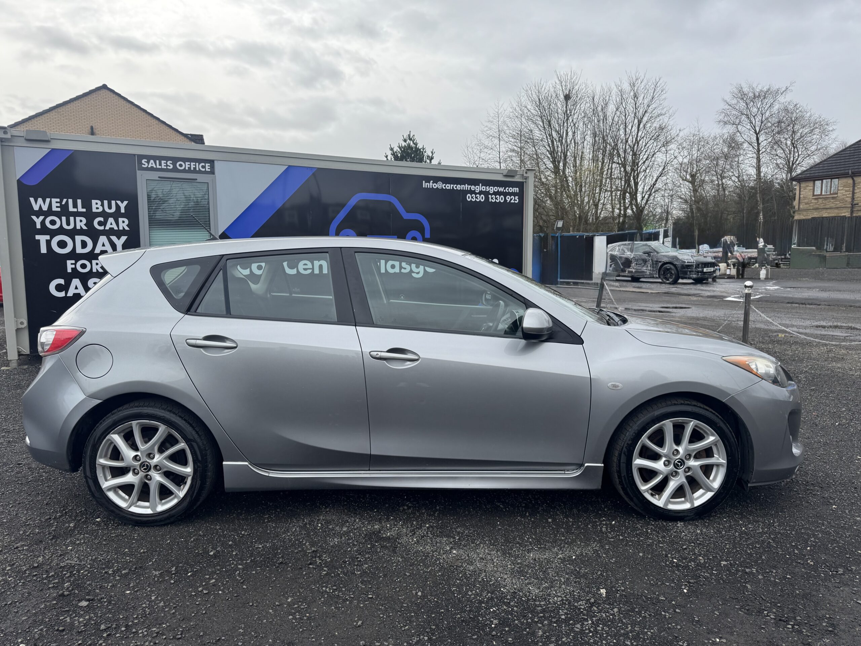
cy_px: 323
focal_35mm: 24
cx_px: 430
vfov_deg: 56.8
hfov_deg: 71.6
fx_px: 597
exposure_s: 1/2174
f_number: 1.78
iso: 80
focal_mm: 6.76
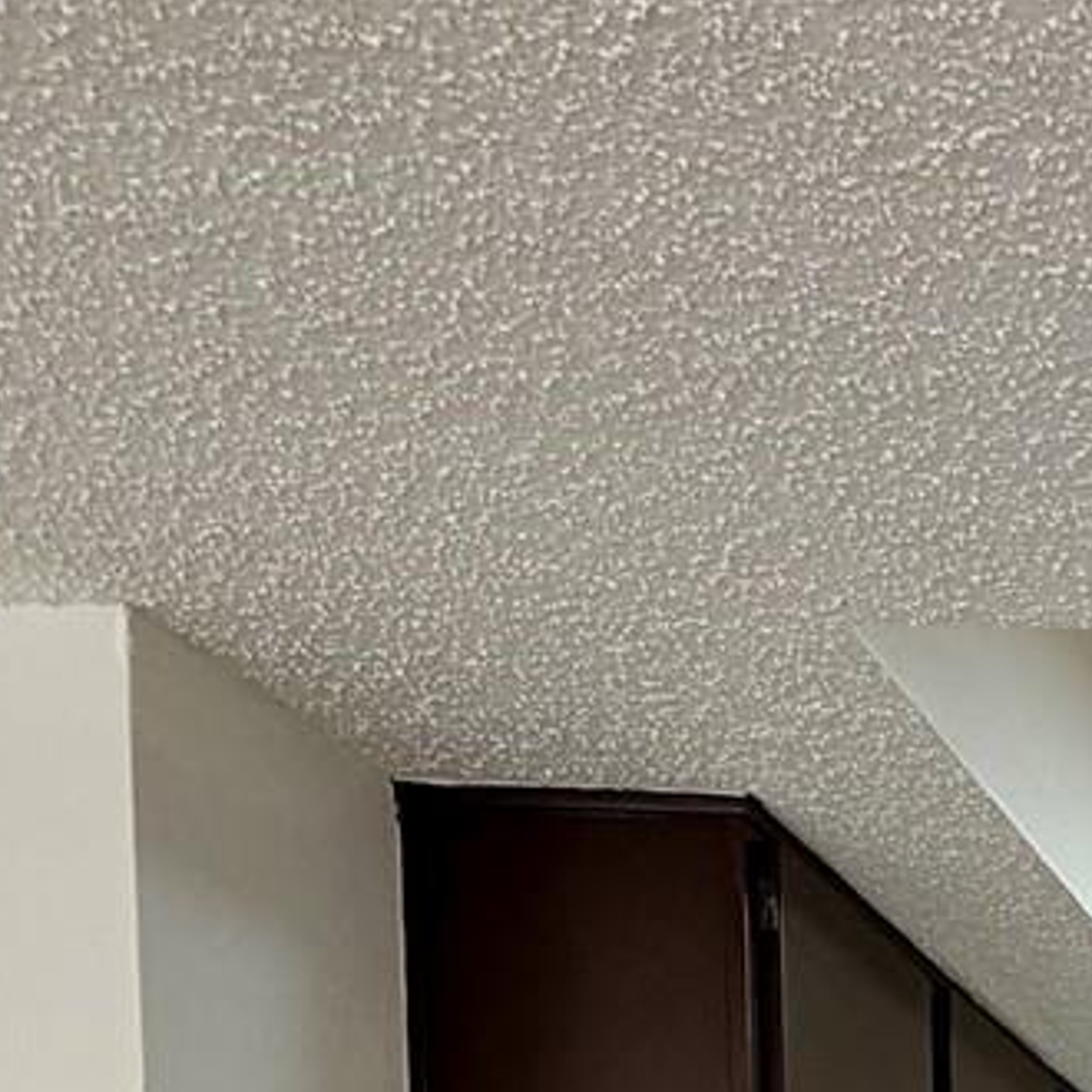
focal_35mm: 60
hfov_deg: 21.7
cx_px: 1810
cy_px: 1820
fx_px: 2141
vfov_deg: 21.6
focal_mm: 2.22
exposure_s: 1/120
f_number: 2.2
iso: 200
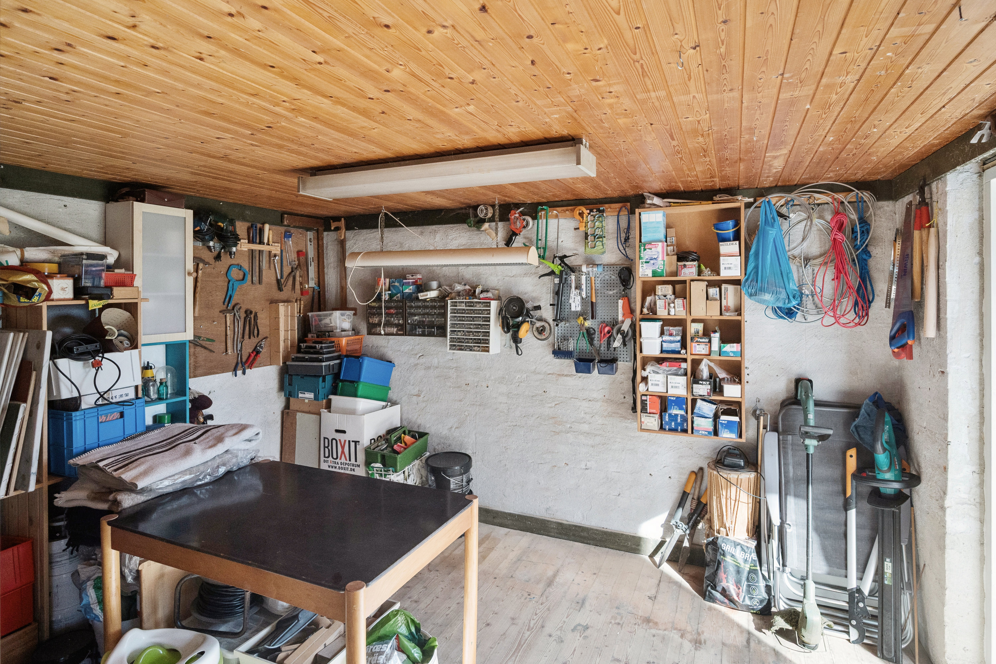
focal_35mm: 18
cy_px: 332
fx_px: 512
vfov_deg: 65.9
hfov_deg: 88.4
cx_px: 498
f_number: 6.3
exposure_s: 1/400
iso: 1800
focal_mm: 18.5
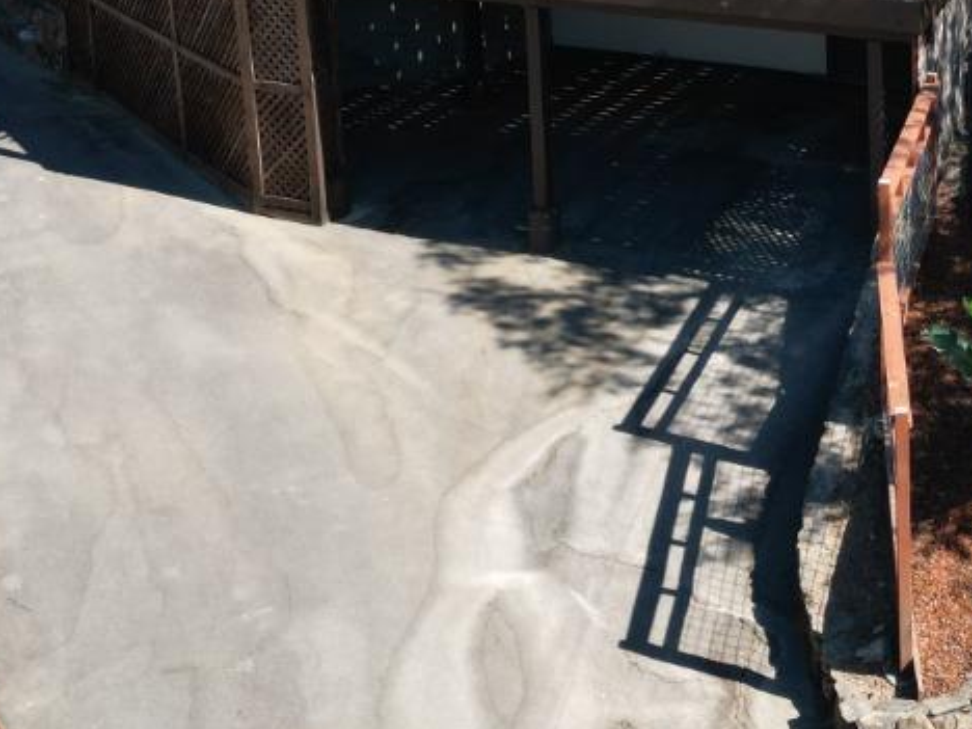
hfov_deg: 24.7
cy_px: -76
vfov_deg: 18.4
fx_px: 2162
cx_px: 833
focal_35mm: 77
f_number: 1.7
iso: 120
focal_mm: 6.72
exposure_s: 1/1600
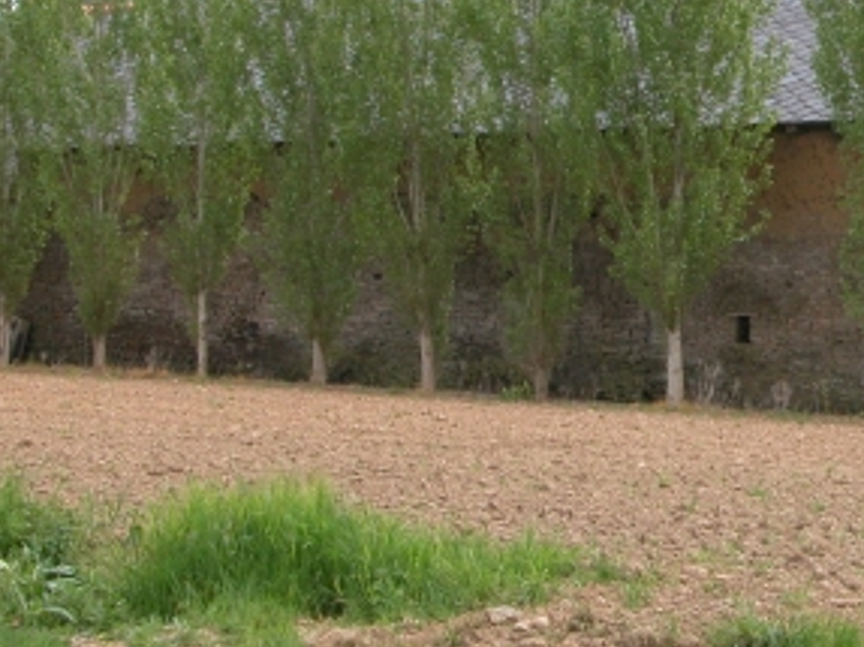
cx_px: 882
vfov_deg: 8.4
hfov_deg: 11.1
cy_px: 159
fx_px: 4391
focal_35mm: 176
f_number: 6
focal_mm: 18.8
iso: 100
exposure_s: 1/104
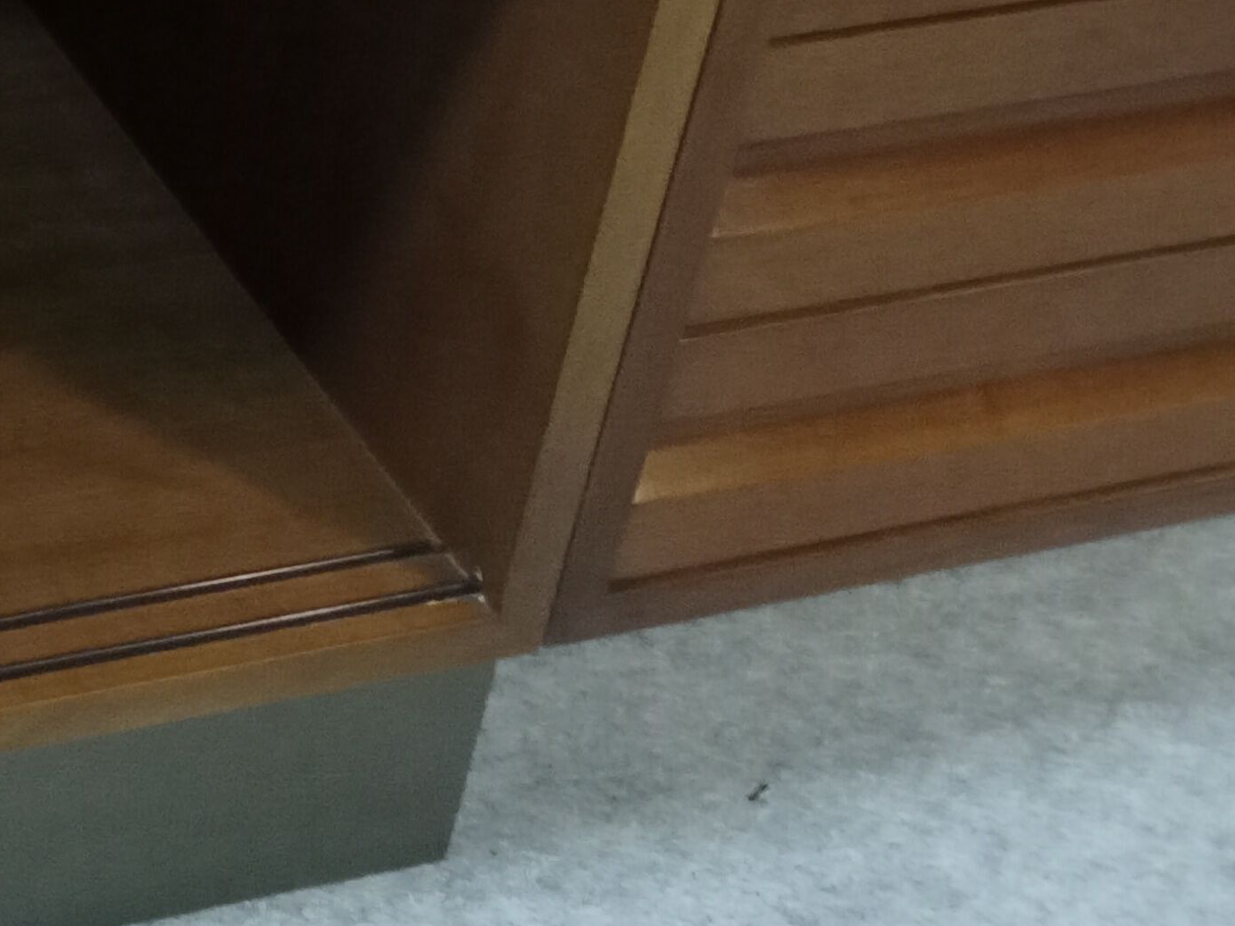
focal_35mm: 81
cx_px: -423
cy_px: -11
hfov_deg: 21.5
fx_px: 2890
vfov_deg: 17.7
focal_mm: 4.71
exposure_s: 1/50
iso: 1763
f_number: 1.79
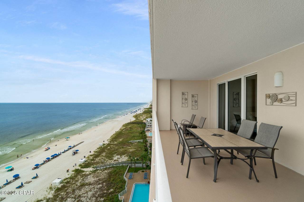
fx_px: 139
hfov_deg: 95.0
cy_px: 101
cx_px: 152
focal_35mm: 16
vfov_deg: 72.0
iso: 100
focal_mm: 11
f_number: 8
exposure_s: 1/125
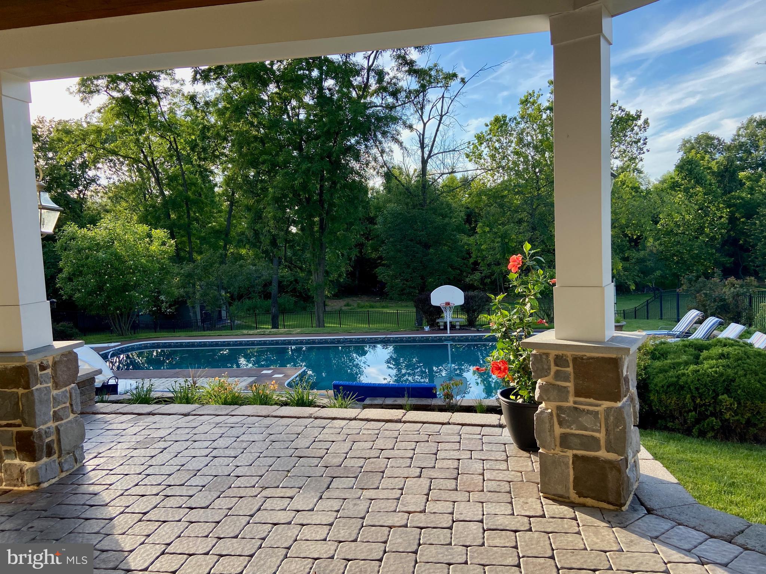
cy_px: 287
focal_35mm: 26
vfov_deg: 53.1
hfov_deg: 67.3
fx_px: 575
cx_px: 383
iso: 32
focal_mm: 4.25
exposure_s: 1/451
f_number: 1.8
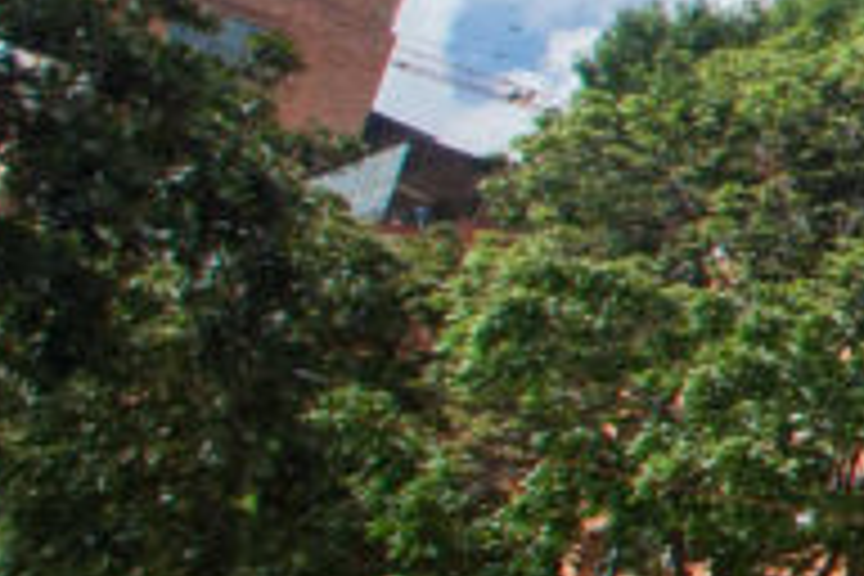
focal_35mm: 80
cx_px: 2020
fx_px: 1920
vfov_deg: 16.9
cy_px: 92
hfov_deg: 15.4
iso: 100
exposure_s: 1/800
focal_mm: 10
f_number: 8
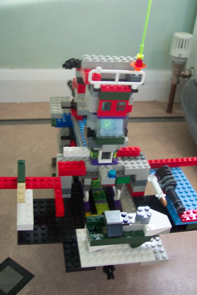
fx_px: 312
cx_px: 98
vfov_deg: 50.7
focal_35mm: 38
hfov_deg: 35.1
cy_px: 148
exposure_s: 1/30
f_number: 2.8
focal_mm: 8
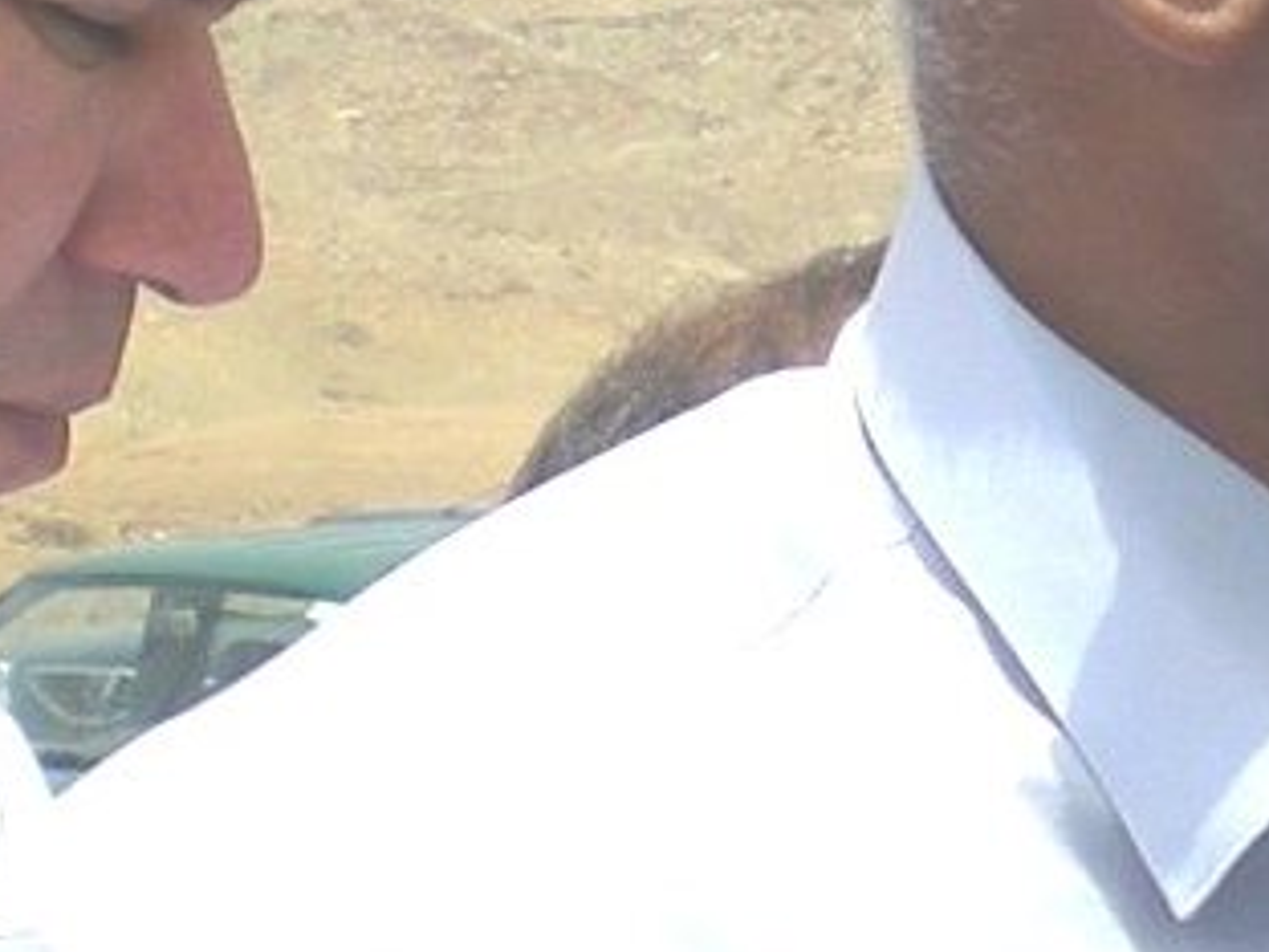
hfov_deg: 16.0
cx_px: 1643
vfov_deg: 12.7
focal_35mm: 117
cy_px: 492
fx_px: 4289
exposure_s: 1/516
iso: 50
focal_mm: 6.3
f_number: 4.6
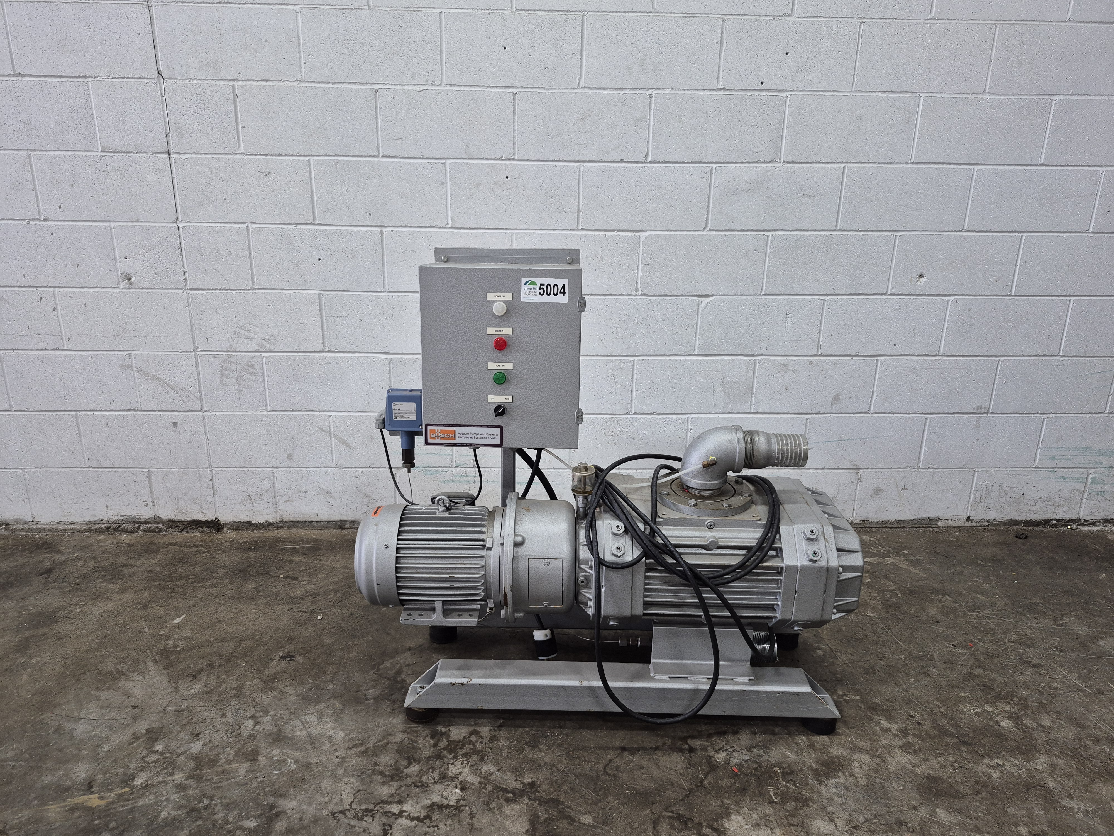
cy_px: 418
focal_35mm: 23
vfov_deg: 58.9
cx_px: 557
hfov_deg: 73.9
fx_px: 740
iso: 160
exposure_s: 1/120
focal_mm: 5.4
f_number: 1.8
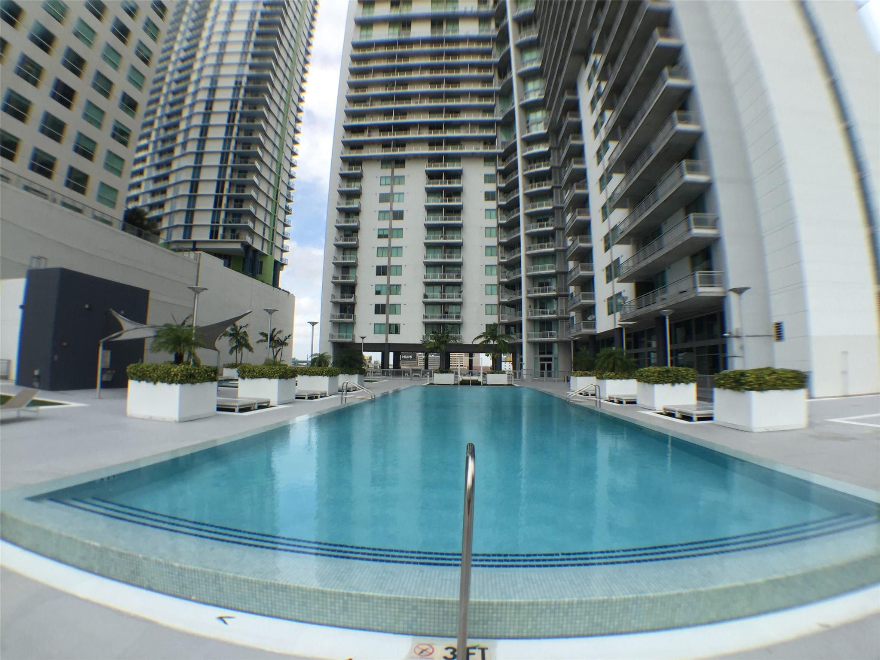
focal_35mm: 29
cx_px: 440
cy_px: 330
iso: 32
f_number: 2.2
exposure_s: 1/1412
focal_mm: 4.15
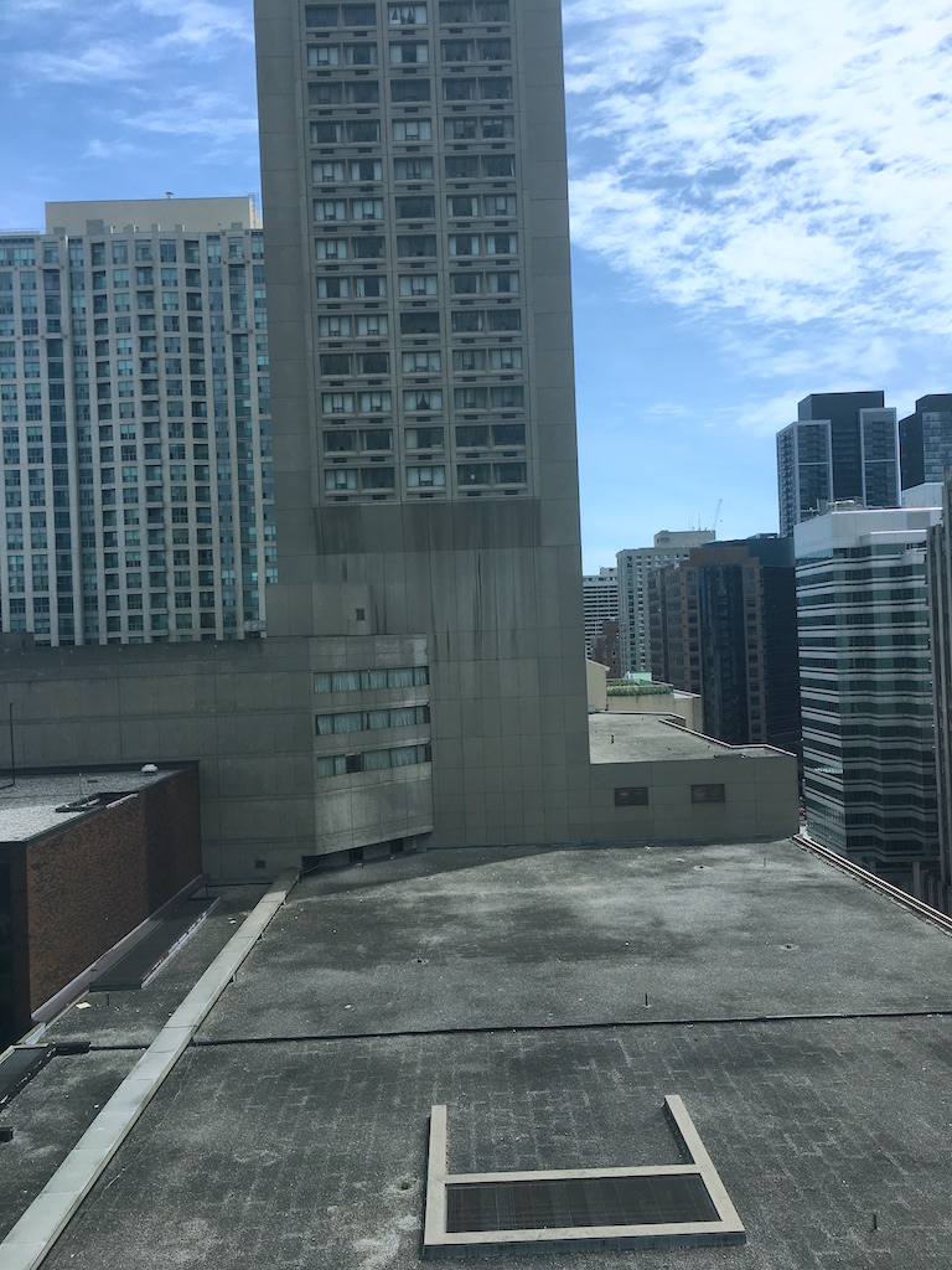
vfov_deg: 61.7
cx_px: 476
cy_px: 635
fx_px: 1063
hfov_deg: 48.2
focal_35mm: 29
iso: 25
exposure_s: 1/1068
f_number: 2.2
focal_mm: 4.15
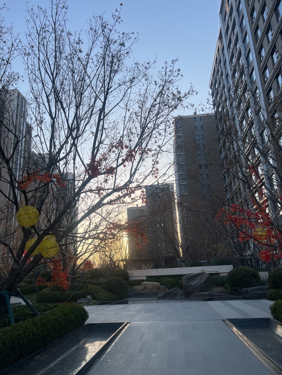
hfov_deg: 53.1
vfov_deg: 67.3
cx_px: 141
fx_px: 282
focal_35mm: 26
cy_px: 188
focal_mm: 5.7
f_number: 1.5
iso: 50
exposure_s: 1/1295
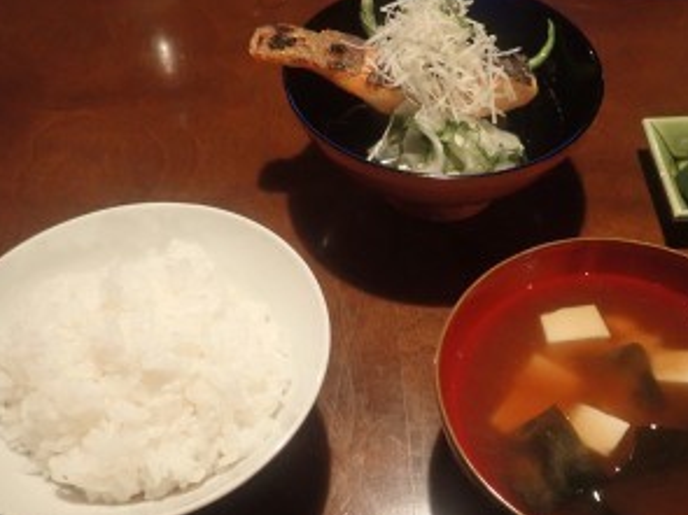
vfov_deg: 37.3
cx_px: 441
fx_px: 755
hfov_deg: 48.4
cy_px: 345
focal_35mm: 38
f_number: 2
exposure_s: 1/25
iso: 800
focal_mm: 4.5
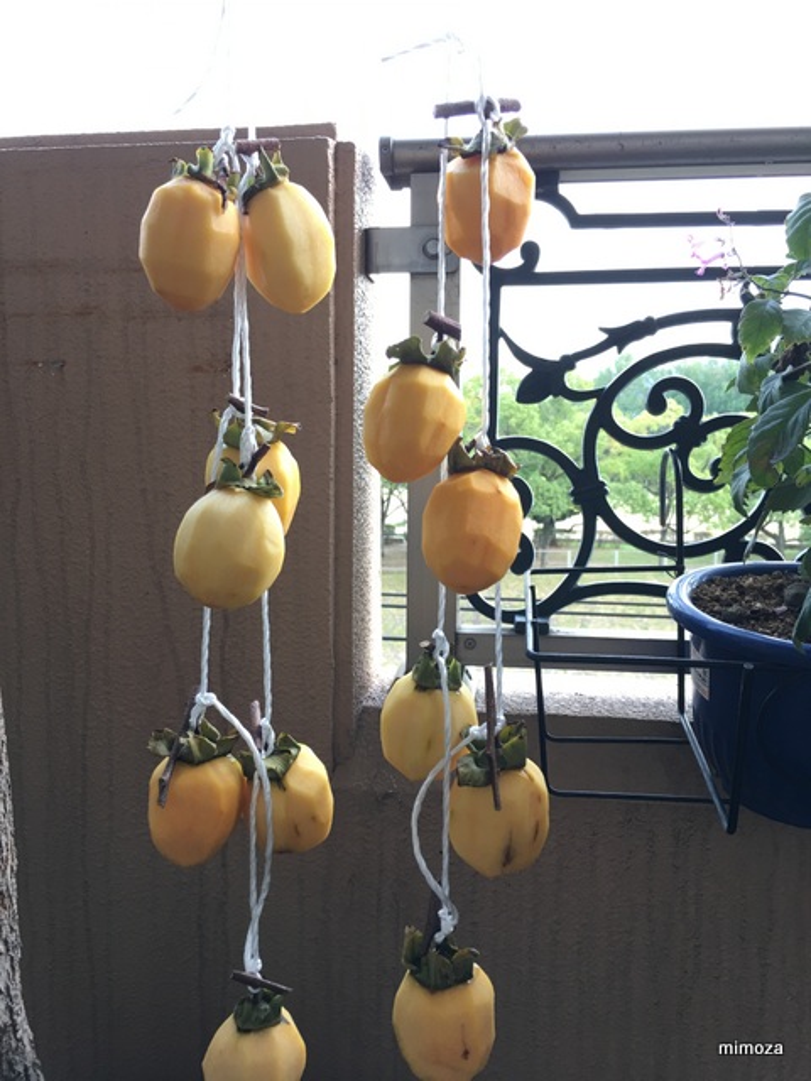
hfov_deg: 48.2
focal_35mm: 29
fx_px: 906
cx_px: 406
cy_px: 540
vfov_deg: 61.7
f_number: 2.2
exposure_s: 1/40
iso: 32
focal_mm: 4.15
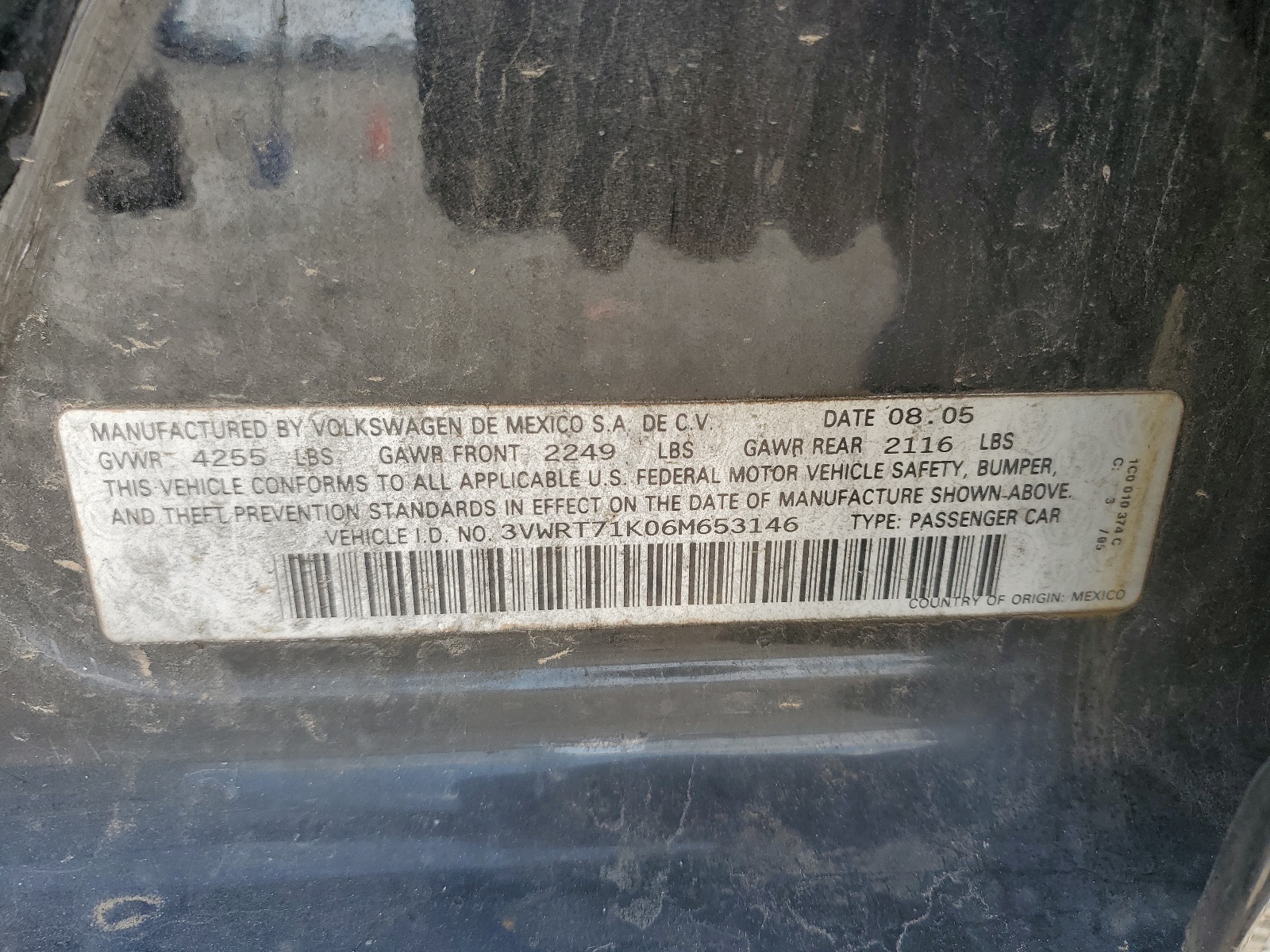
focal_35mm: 26
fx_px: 954
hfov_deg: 67.3
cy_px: 476
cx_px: 635
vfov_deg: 53.1
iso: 50
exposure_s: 1/227
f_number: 1.5
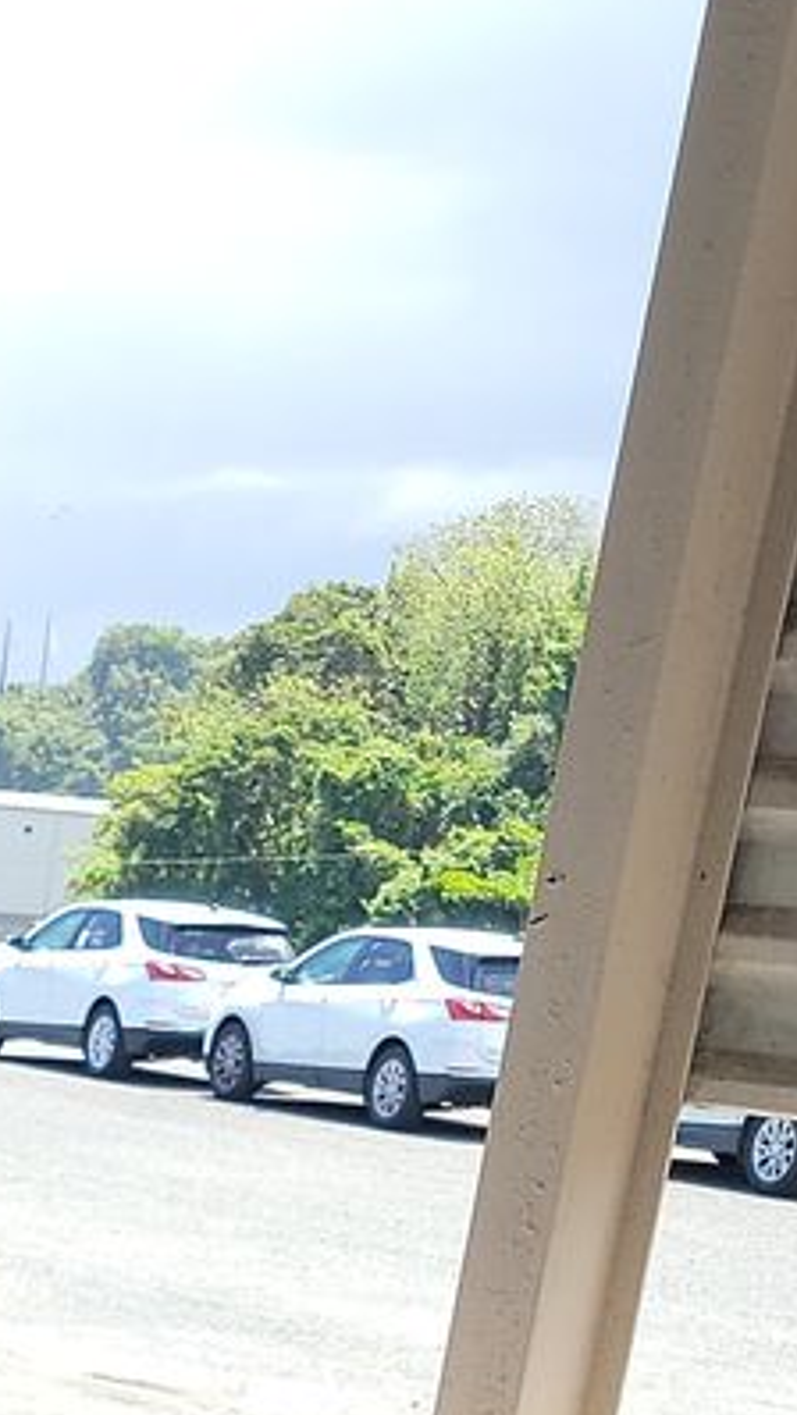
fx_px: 3943
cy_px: 2083
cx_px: -961
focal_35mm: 105
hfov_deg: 10.3
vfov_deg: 18.2
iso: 50
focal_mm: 6.7
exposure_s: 1/231
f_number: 1.8
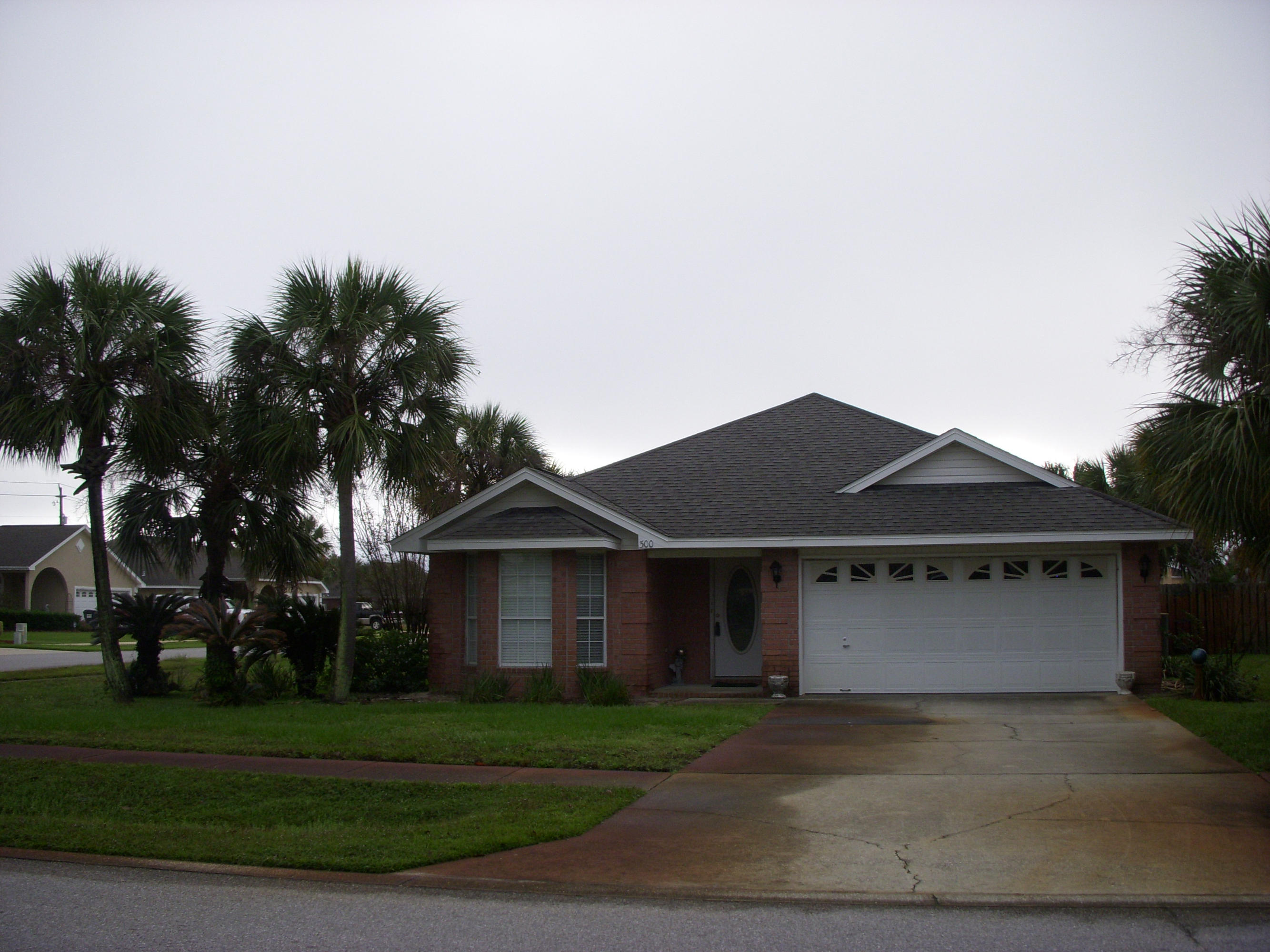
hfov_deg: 49.0
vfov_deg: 37.7
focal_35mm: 38
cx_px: 635
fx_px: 1394
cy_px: 476
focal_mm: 6.3
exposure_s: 1/500
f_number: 3.3
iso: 100
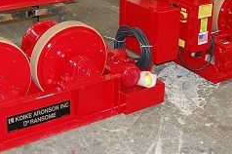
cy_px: 19
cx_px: 112
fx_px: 405
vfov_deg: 21.1
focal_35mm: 63
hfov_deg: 31.9
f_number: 3.8
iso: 400
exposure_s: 1/60
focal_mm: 20
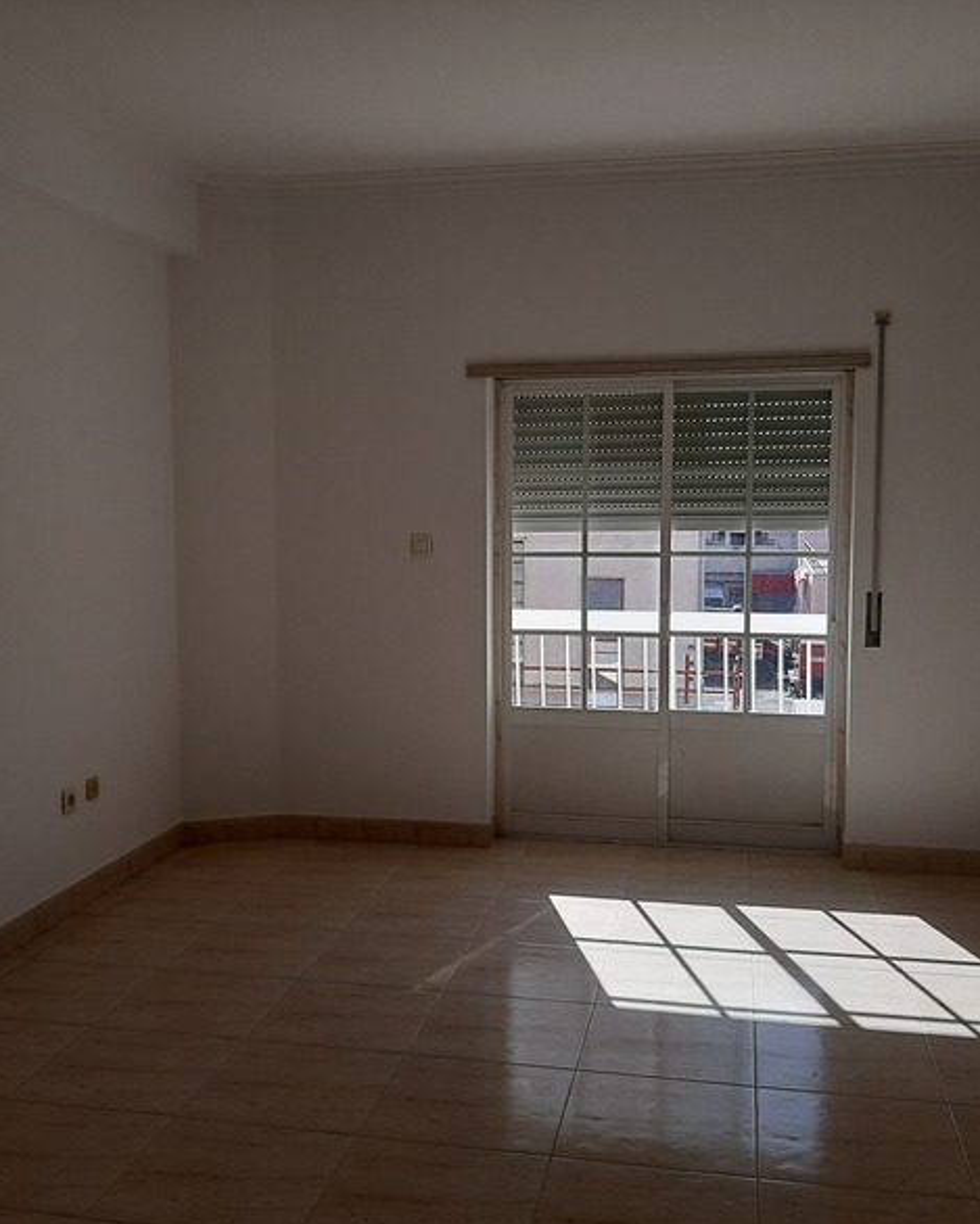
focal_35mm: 36
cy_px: 622
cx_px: 451
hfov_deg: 41.1
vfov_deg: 50.3
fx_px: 1305
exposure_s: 1/799
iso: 40
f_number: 1.7
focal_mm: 3.93
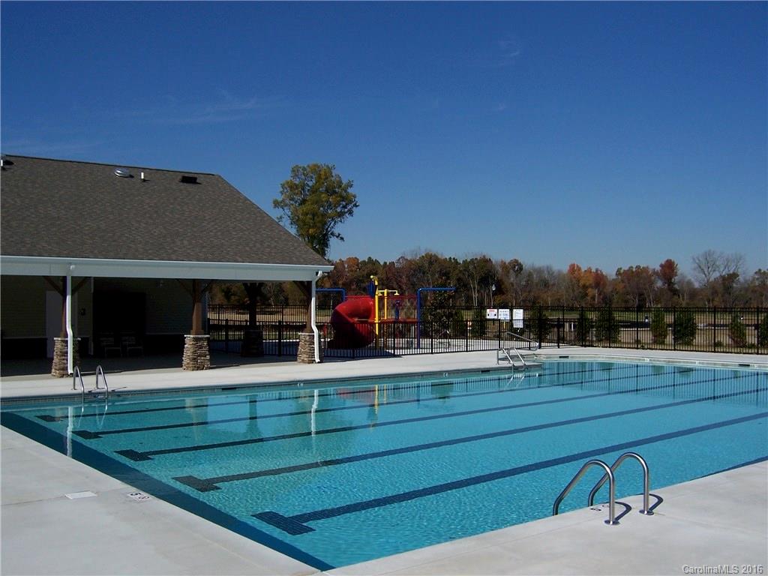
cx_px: 384
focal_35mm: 36
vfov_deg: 39.7
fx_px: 799
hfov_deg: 51.4
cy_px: 288
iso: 80
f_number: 4.5
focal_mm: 6.2
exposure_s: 1/1250
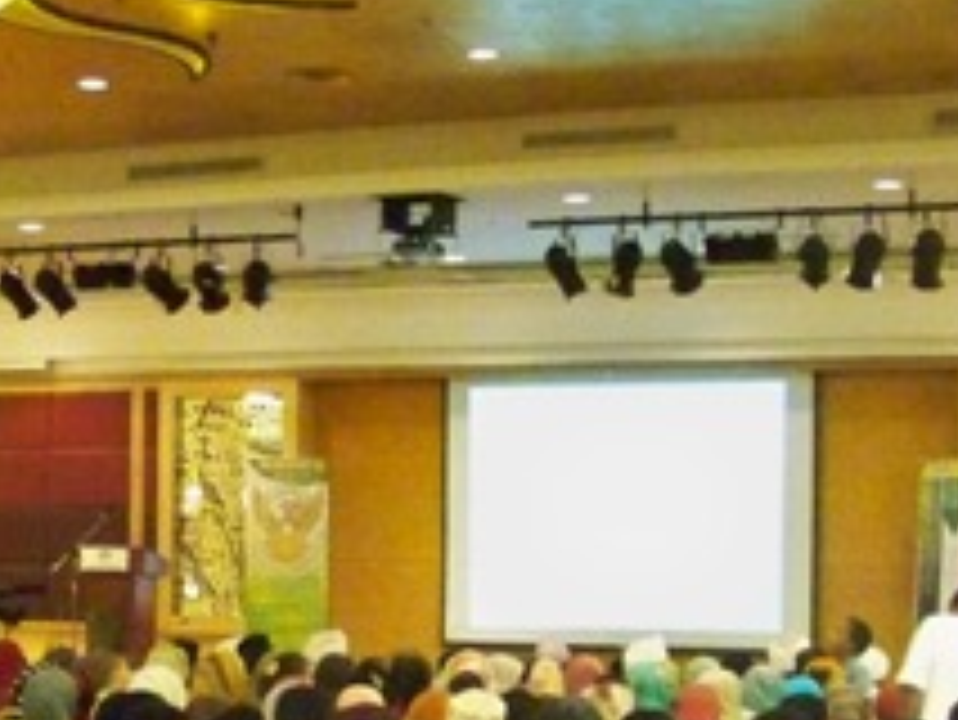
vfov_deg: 14.8
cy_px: 657
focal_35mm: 99
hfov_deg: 19.0
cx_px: -90
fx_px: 2741
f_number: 2.8
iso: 1600
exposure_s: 1/30
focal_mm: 5.85
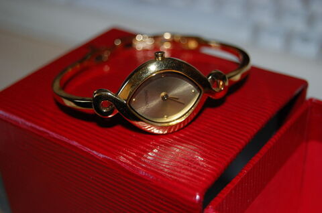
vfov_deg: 20.1
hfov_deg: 29.9
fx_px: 603
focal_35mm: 68
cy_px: 106
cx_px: 161
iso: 400
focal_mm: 45
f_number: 5.3
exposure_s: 1/60
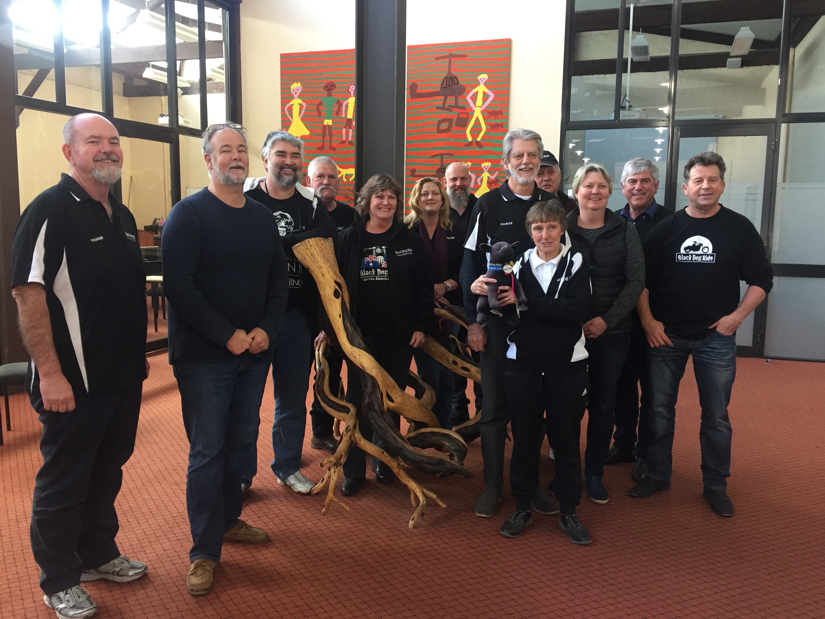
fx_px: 691
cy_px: 310
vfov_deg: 48.2
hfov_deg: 61.7
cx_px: 412
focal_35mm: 29
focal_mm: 4.15
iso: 160
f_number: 2.2
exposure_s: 1/33
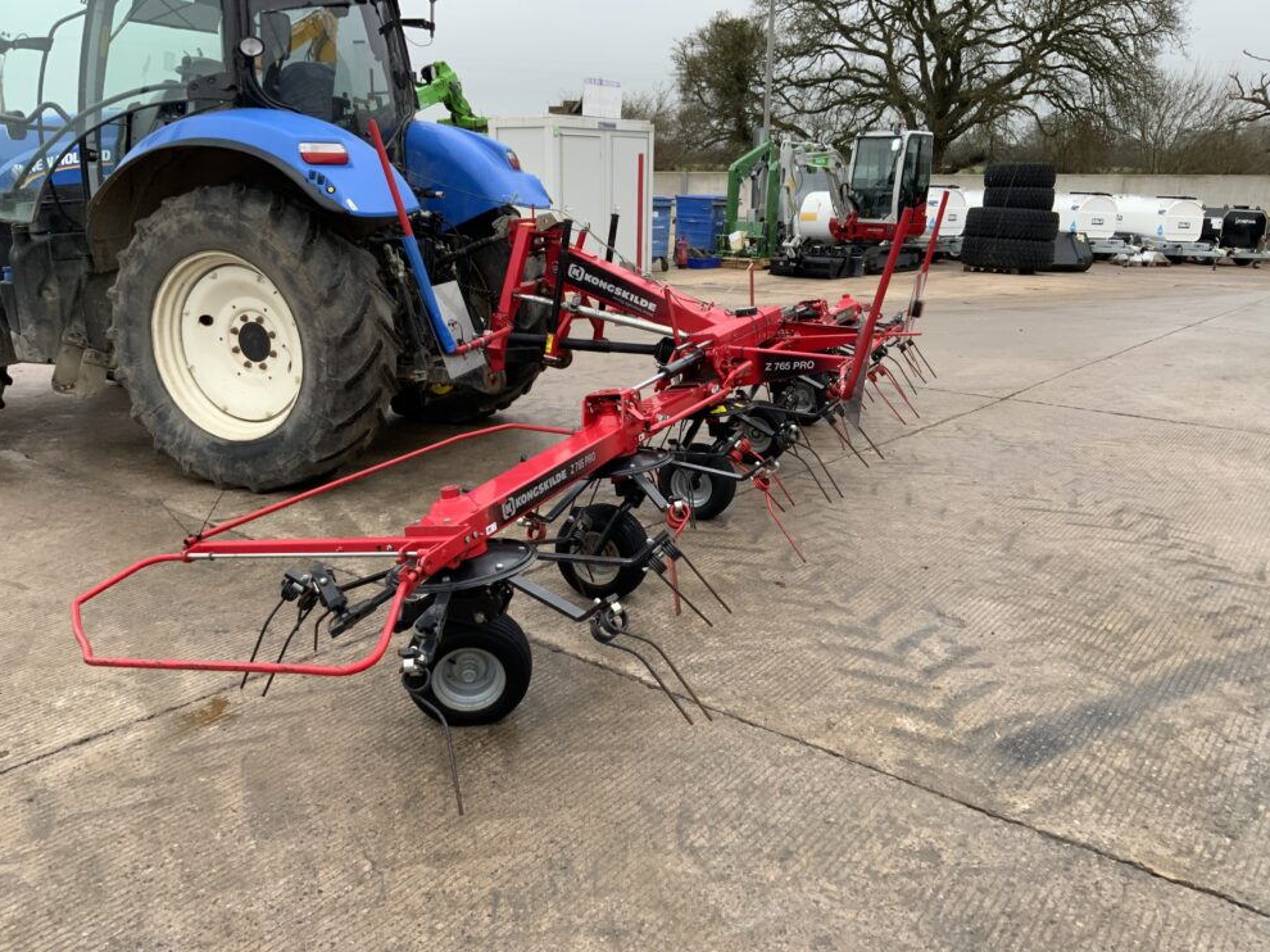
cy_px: 470
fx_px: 1100
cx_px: 621
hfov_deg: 60.0
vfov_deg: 46.8
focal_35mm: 30
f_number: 1.8
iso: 40
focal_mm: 3
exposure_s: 1/122
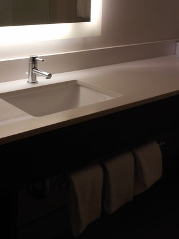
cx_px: 69
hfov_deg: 29.0
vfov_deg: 36.0
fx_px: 345
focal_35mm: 50
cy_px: 27
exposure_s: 1/60
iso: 80
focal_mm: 4.5
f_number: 3.7
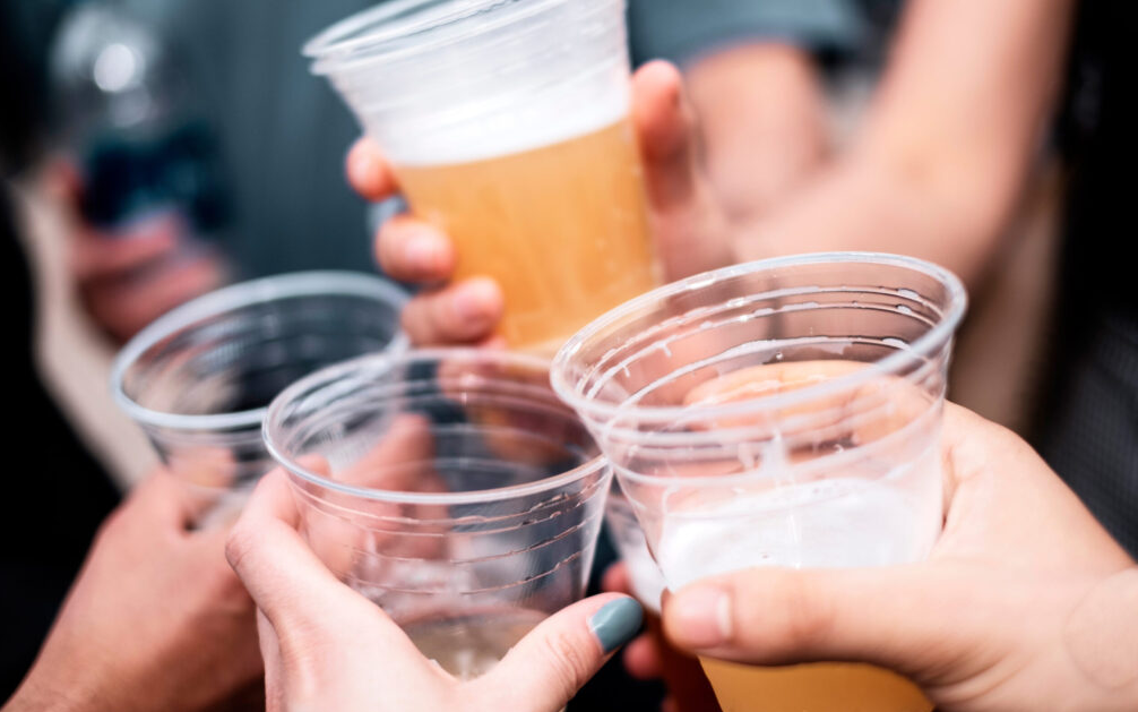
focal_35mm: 55
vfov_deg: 23.6
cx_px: 577
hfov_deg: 36.9
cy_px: 332
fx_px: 1706
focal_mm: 35
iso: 80
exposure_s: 1/3800
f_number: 1.4
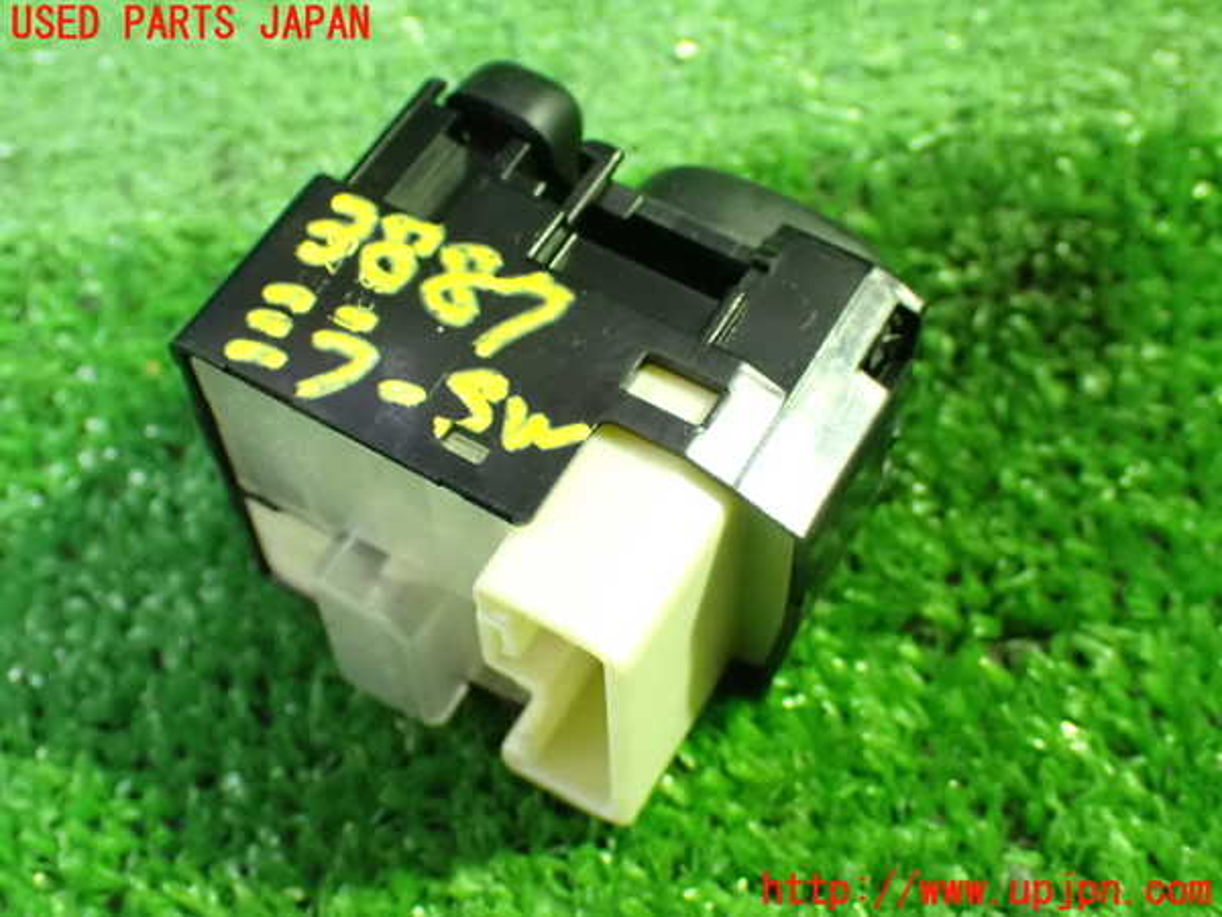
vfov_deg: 29.1
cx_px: 611
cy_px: 458
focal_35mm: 50
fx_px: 1765
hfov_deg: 38.2
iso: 1600
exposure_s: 1/25
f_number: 3.2
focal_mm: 9.01
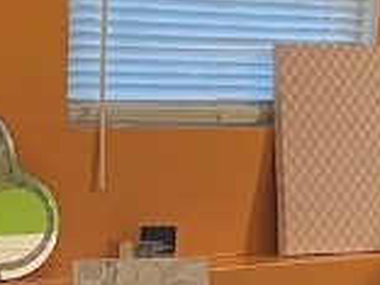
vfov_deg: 8.3
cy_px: 524
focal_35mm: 171
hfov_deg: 11.2
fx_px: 1877
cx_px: -153
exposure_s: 1/60
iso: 200
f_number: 1.5
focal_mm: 5.7
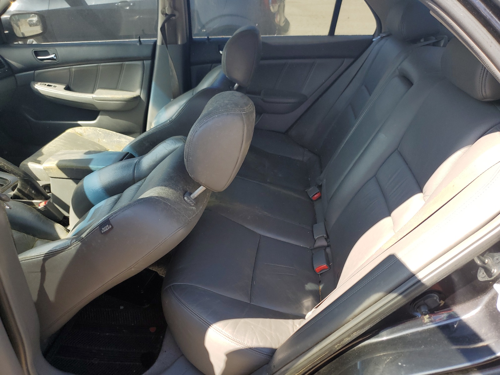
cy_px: 188
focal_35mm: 26
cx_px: 250
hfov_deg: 67.3
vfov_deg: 53.1
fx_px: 376
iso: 50
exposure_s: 1/357
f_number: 1.5
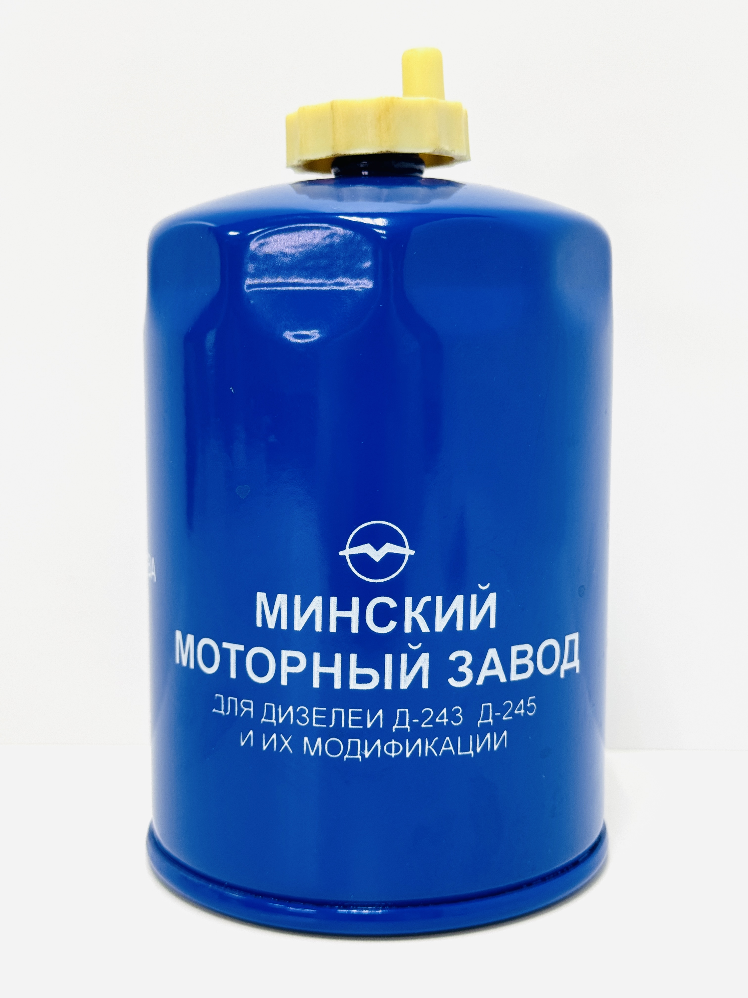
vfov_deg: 39.7
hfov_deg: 30.3
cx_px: 374
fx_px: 1383
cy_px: 499
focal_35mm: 48
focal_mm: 6.76
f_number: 1.78
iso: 125
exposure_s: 1/100
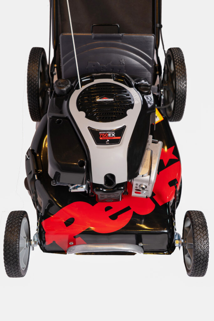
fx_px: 330
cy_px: 160
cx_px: 107
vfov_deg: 51.9
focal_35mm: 37
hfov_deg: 36.0
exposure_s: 1/160
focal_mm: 37
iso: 200
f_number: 4
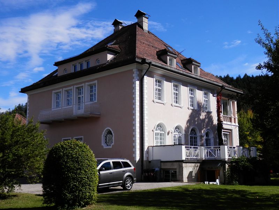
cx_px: 140
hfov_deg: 46.8
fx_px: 322
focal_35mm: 40
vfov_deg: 36.0
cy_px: 105
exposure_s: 1/125
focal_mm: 7.3
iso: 80
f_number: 10.4
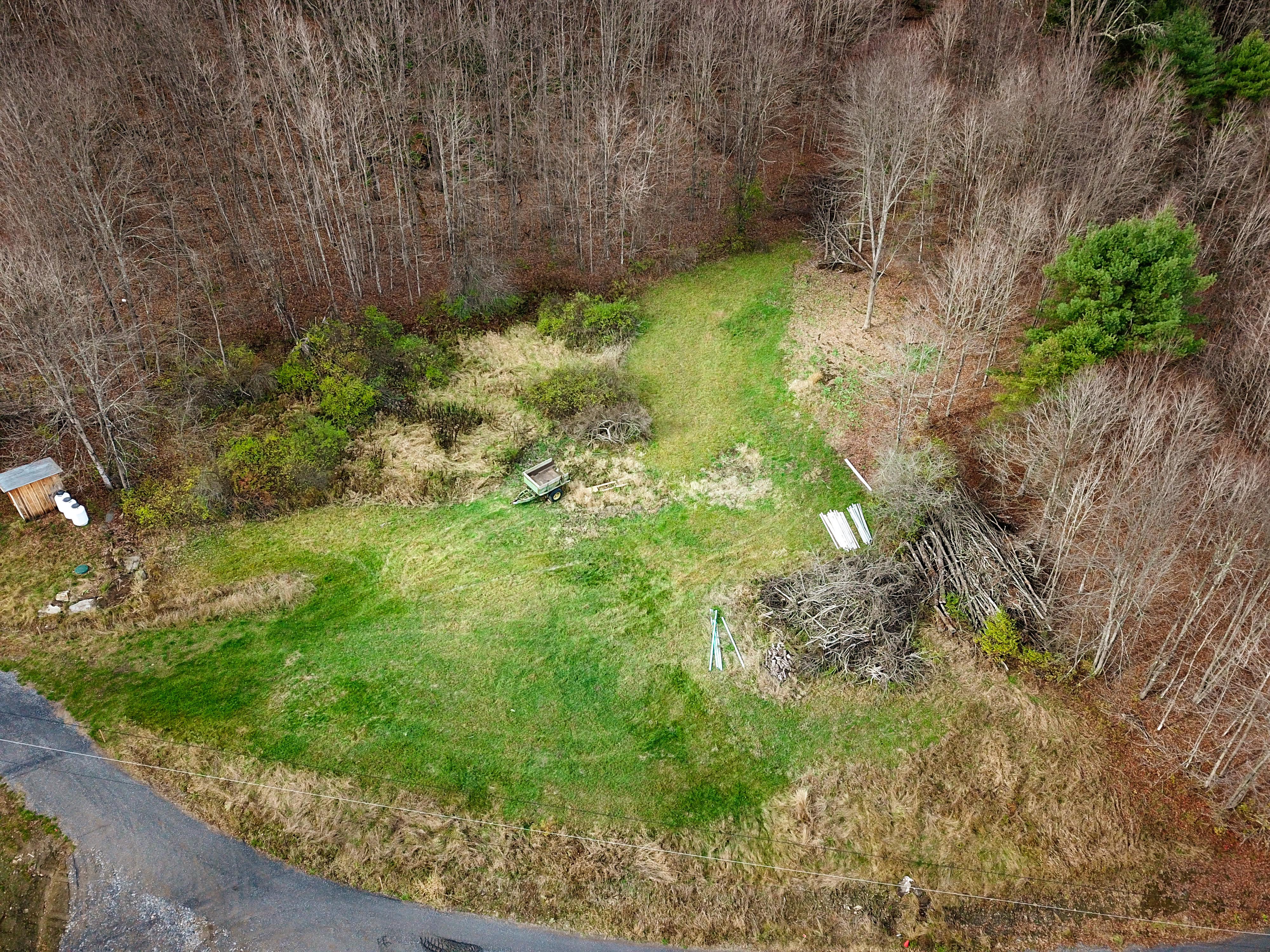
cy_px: 476
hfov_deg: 67.3
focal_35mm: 26
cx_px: 635
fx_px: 954
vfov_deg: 53.1
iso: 100
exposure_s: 1/200
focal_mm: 4.73
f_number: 2.2
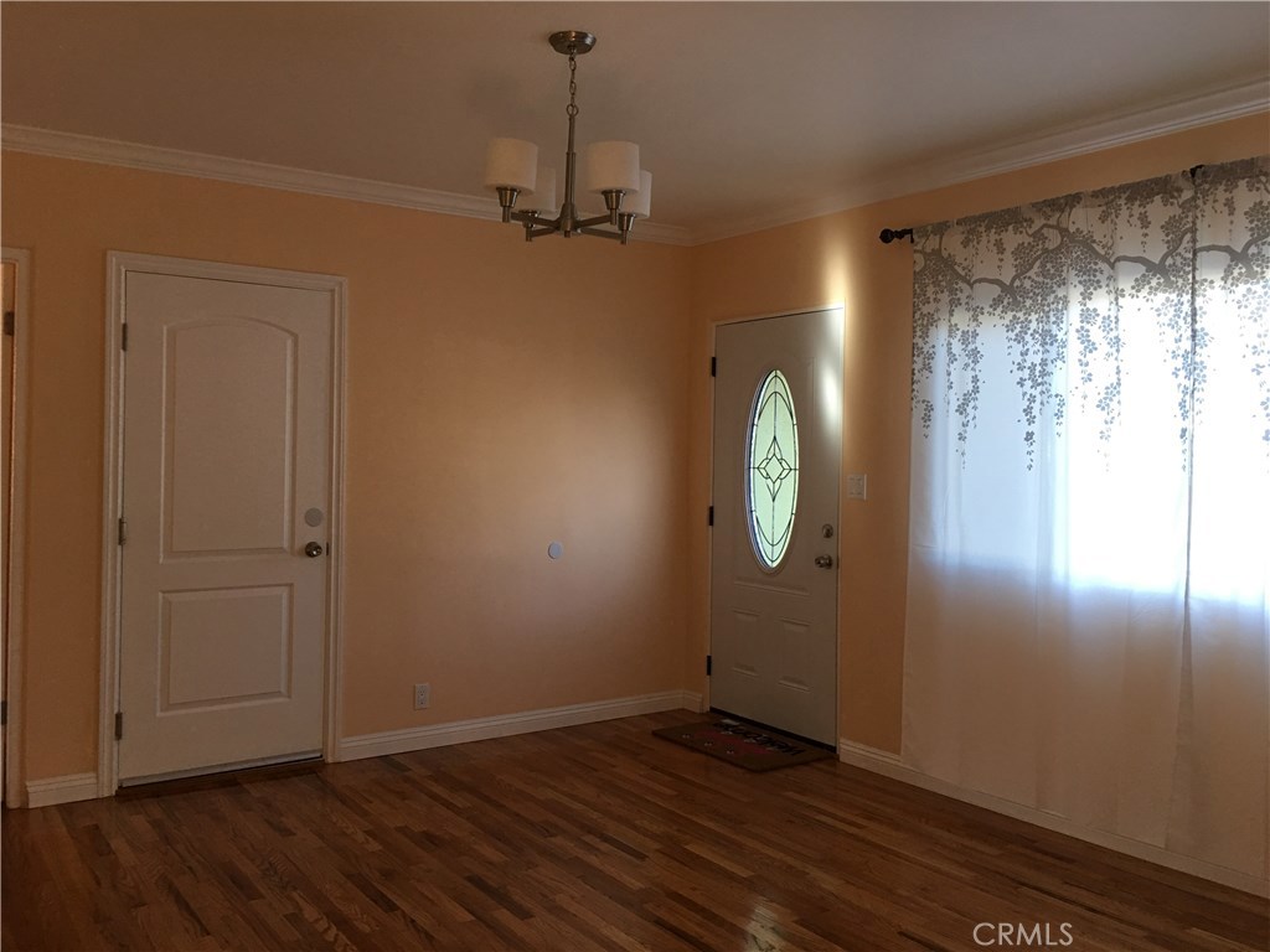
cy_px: 476
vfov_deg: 48.2
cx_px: 635
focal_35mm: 29
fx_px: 1064
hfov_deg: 61.7
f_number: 2.2
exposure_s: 1/30
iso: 40
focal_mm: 4.15
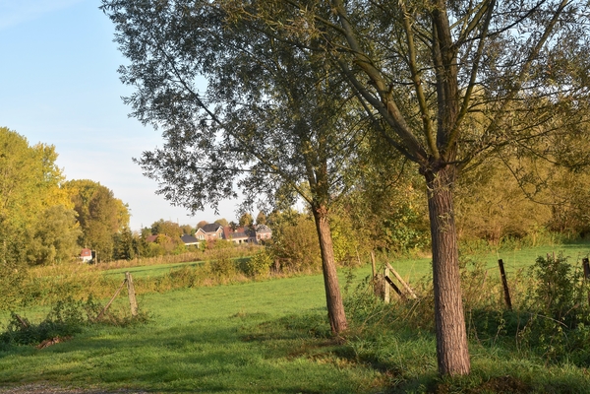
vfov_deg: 17.5
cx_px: 295
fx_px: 1278
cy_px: 197
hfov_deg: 26.0
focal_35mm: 78
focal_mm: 52
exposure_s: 1/125
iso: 200
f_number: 11
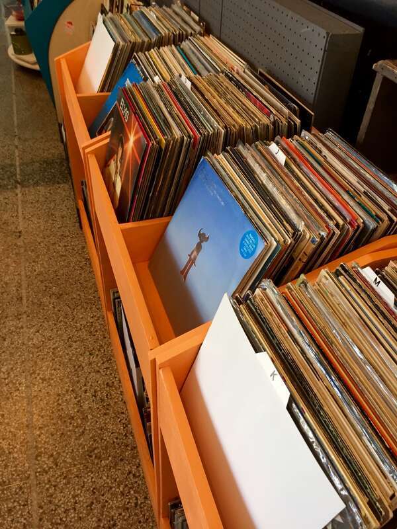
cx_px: 198
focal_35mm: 29
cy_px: 264
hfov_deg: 48.2
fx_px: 443
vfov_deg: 61.7
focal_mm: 4.15
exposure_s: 1/30
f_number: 2.2
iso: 32
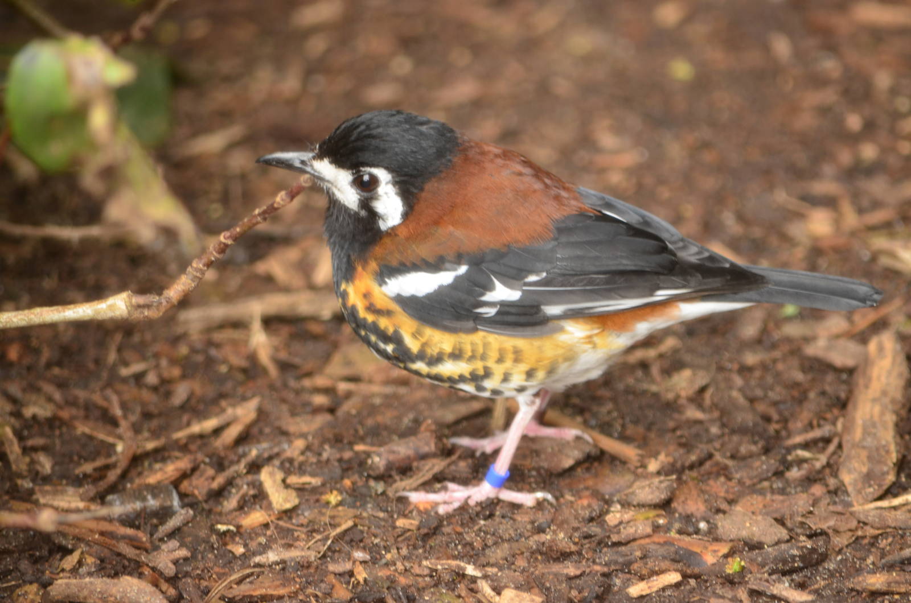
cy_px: 302
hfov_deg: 4.6
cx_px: 456
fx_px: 11365
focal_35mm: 450
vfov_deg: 3.0
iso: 400
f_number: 5.6
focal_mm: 300
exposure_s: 1/25
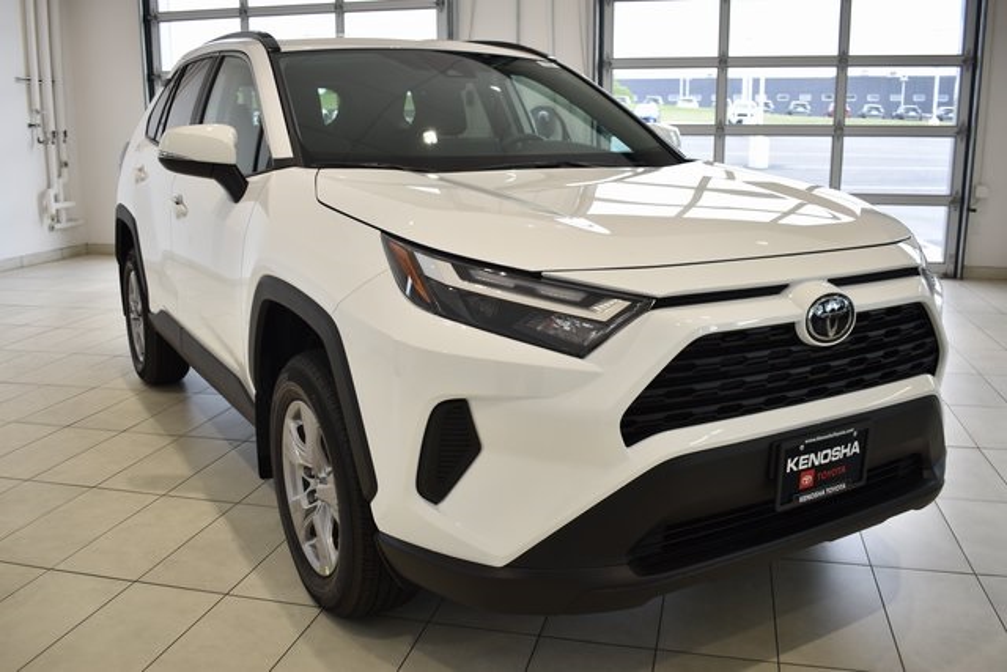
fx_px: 923
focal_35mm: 33
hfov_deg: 57.2
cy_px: 336
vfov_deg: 40.0
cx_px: 504
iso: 100
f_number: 3.8
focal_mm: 22
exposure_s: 1/60
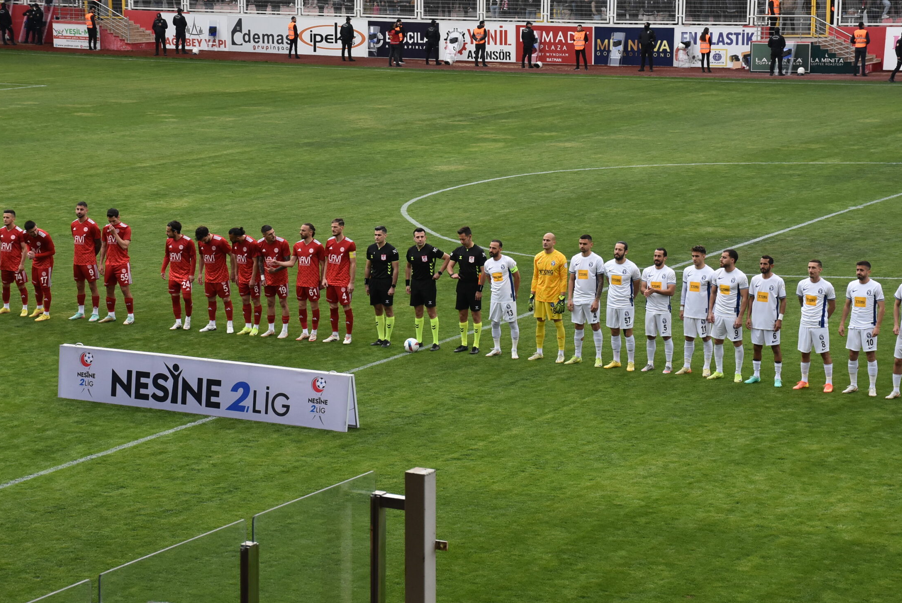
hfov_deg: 20.8
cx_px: 419
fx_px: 2457
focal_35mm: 98
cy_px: 289
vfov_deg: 14.0
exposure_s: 1/320
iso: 800
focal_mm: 56
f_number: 8
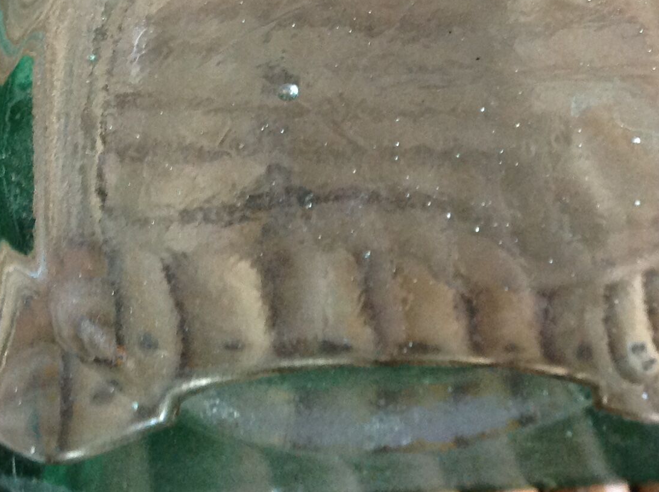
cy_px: 44
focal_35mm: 83
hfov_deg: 23.6
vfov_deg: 17.5
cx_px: 341
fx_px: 1578
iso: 250
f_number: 2.4
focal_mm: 4.28
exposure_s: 1/15
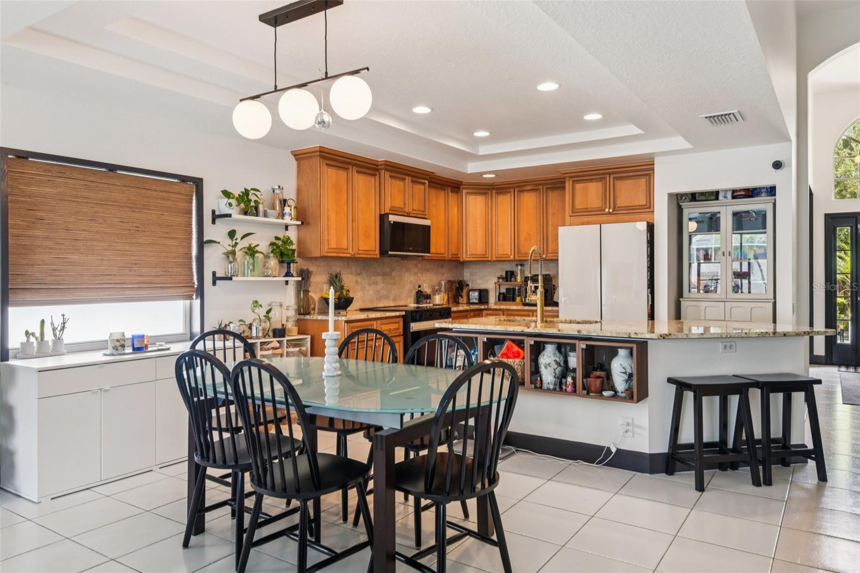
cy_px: 286
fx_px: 597
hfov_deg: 71.5
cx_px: 430
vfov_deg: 51.3
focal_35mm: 25
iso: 400
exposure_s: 1/13
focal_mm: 25
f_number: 8
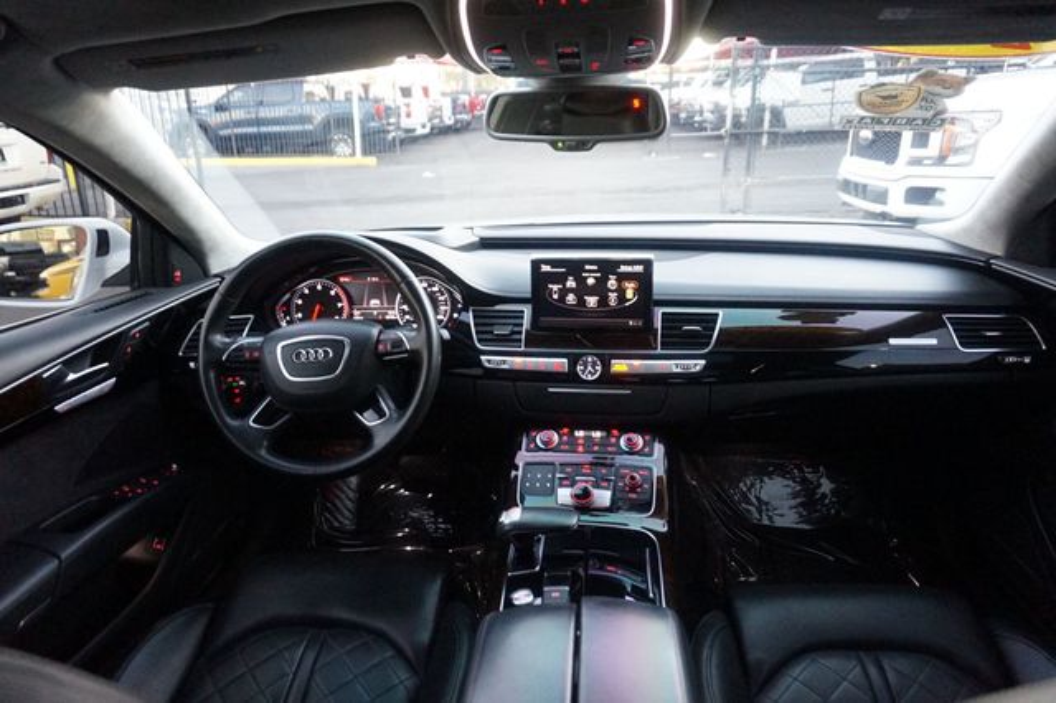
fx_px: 704
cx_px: 528
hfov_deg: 73.8
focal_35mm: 24
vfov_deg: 53.1
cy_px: 352
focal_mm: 16
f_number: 3.5
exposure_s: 1/60
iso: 3200
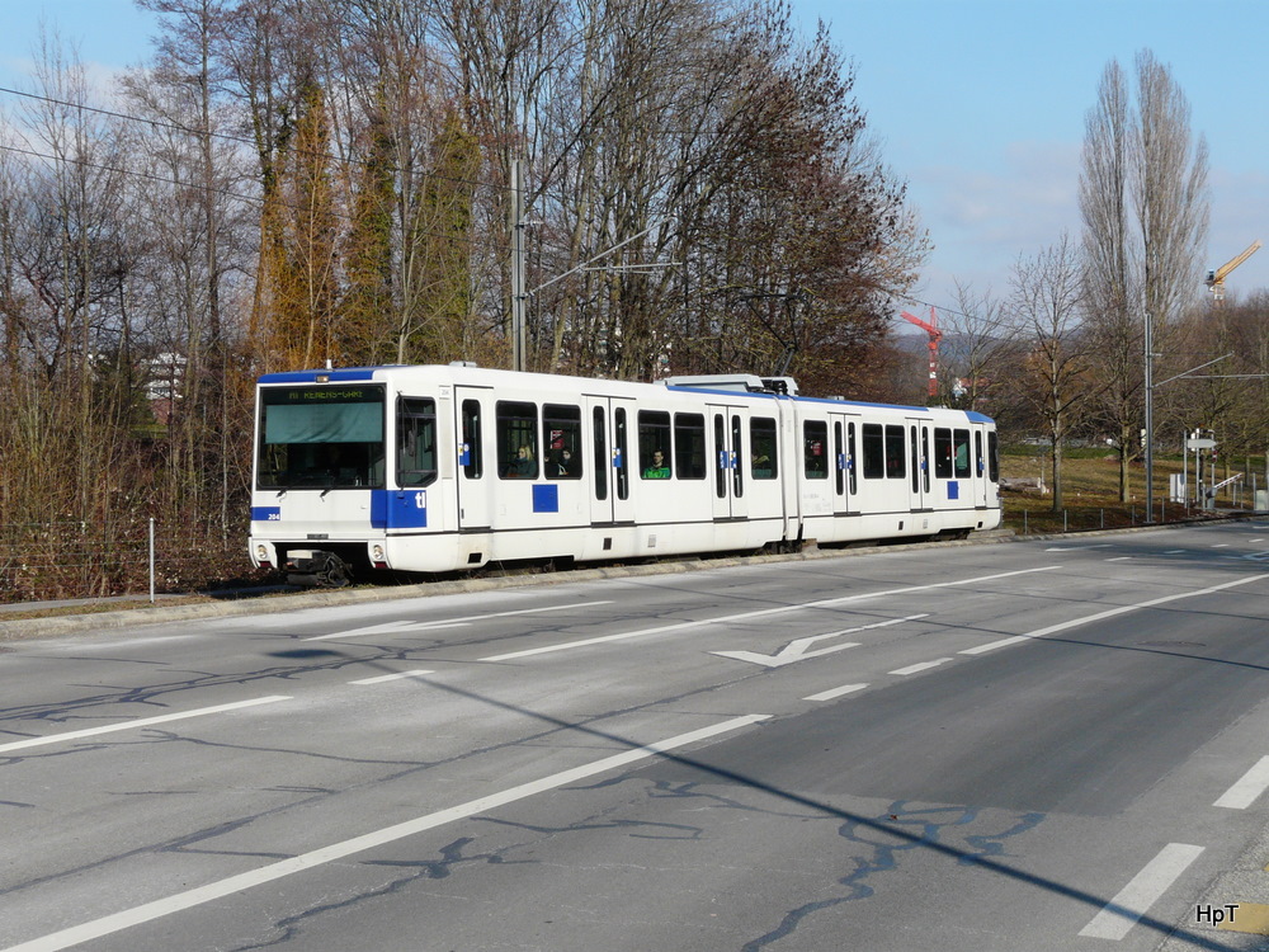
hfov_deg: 31.2
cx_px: 634
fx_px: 2273
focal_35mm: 62
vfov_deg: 23.7
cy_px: 476
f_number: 5.6
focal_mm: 10.2
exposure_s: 1/500
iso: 100
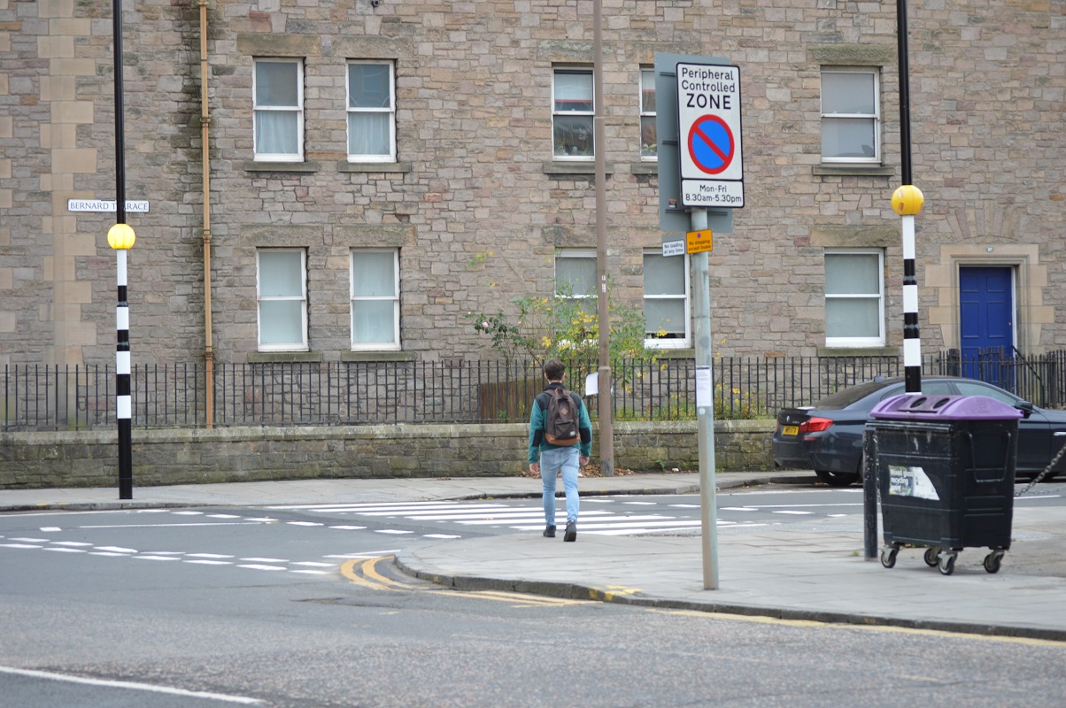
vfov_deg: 13.4
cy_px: 354
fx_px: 3017
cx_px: 533
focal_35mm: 102
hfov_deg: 20.0
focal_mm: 68
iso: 400
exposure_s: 1/100
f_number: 5
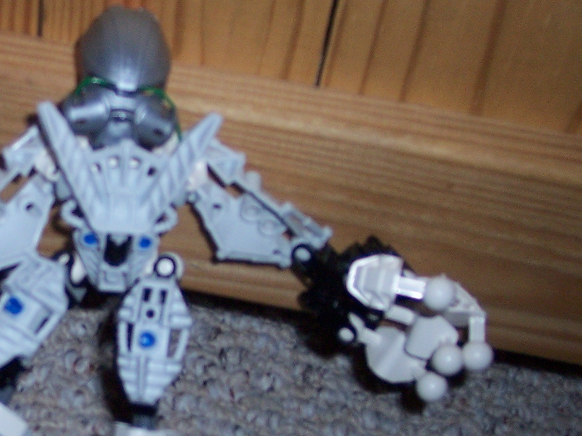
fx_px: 1463
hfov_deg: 22.1
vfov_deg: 16.9
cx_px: 81
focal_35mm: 87
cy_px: 312
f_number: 2.8
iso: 100
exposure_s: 1/60
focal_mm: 8
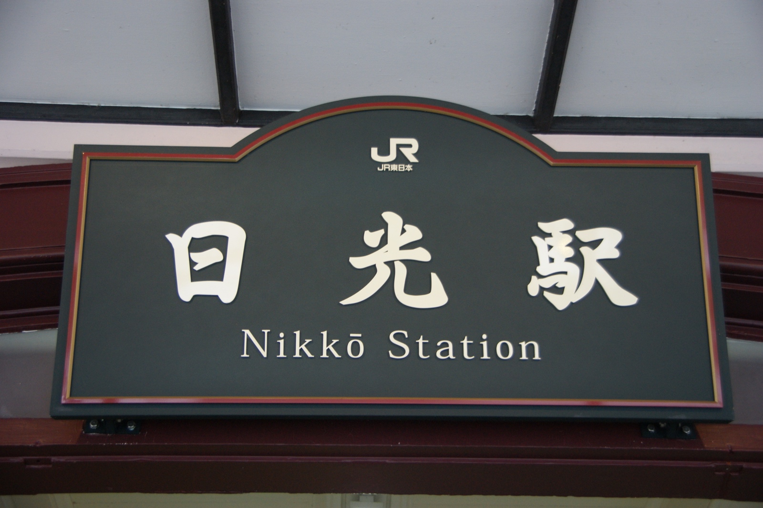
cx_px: 382
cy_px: 254
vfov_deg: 25.7
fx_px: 1112
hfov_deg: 37.9
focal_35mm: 52
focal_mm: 35
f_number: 4.5
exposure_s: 1/60
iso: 400
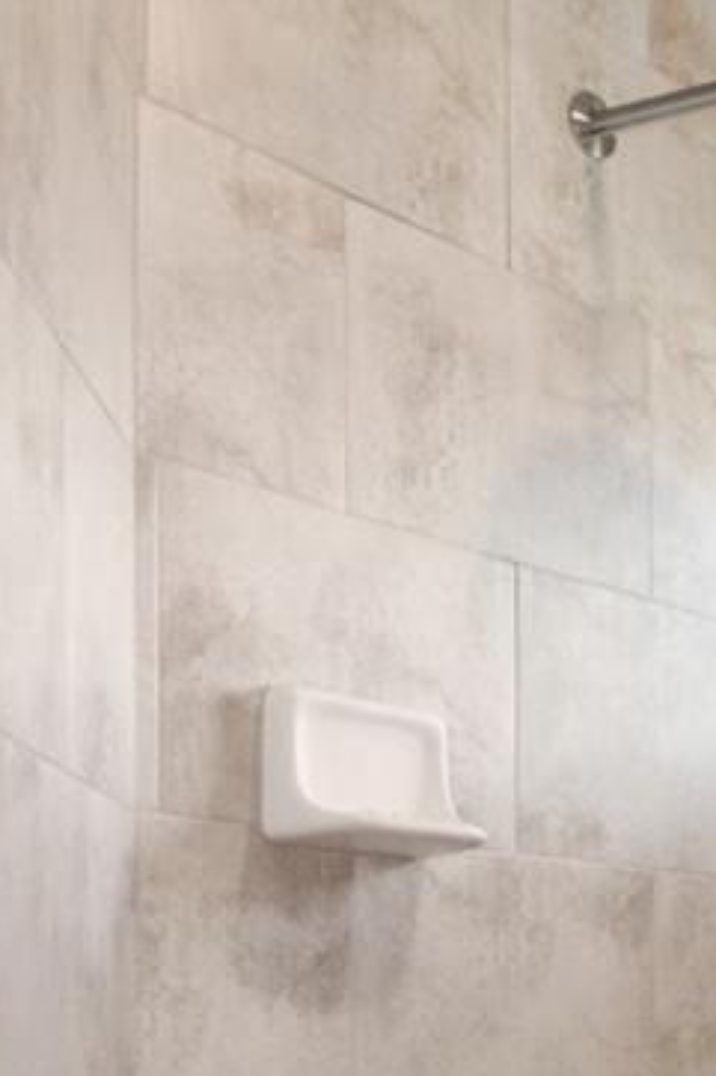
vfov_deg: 29.2
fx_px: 1931
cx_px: 1058
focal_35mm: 65
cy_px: 1061
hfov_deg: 18.7
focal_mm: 13
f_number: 16
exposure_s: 1/1.67
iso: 400
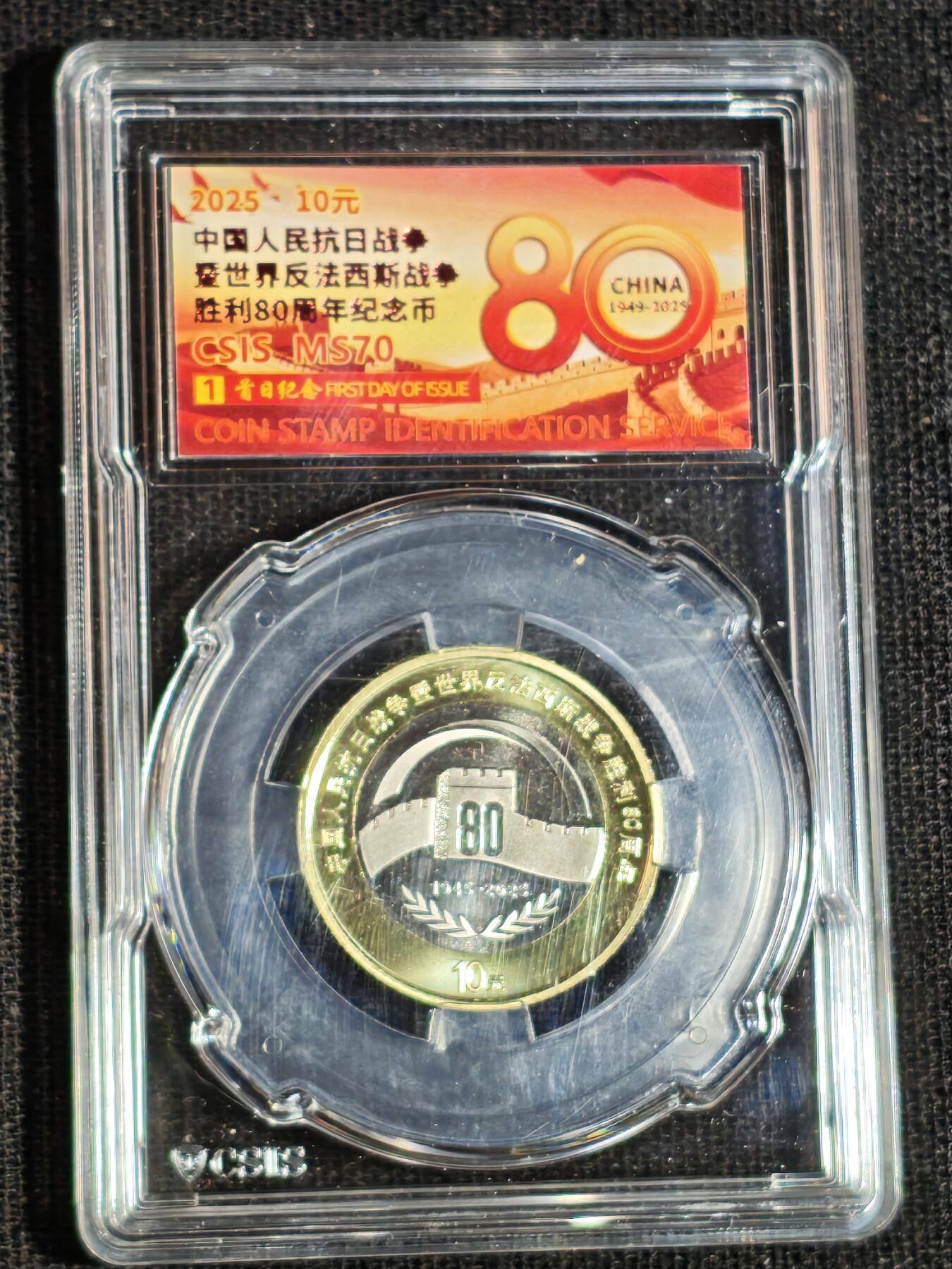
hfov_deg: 13.8
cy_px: 634
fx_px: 3924
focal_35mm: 107
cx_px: 476
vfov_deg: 18.4
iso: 50
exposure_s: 1/405
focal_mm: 4.94
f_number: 1.5
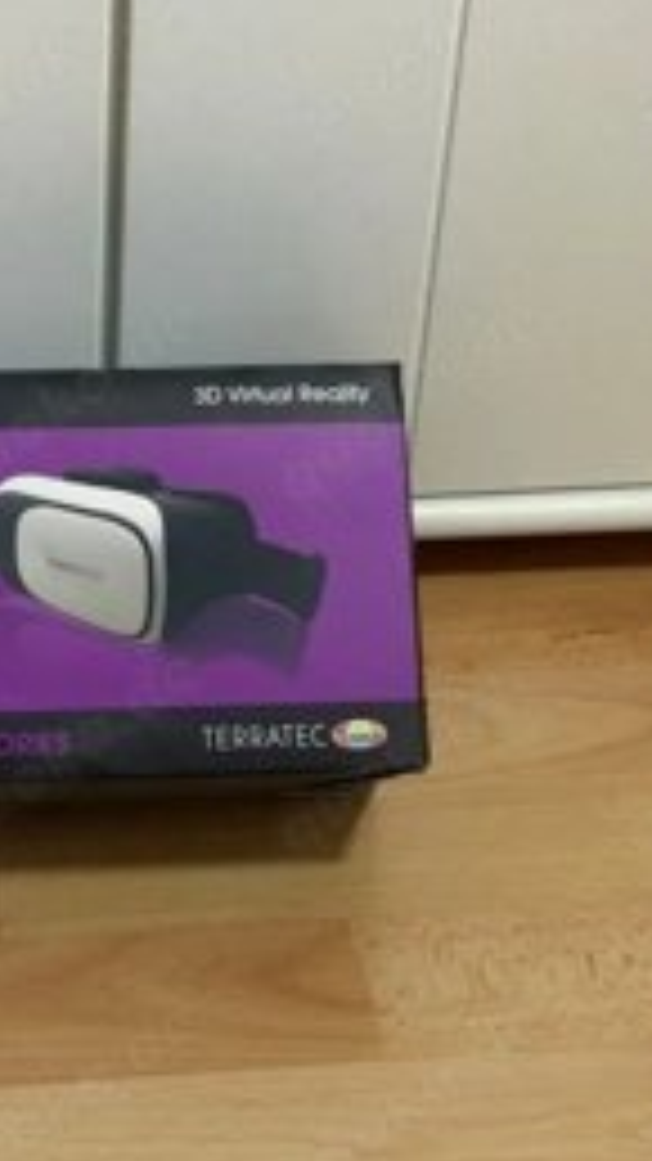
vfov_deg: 26.1
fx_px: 2491
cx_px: 162
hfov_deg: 14.8
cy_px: 450
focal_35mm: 81
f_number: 1.78
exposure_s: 1/40
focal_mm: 6.76
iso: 400
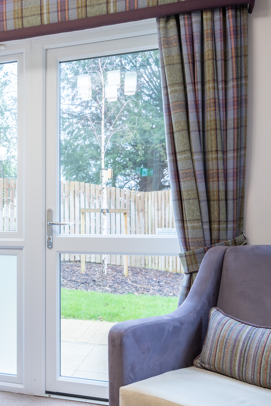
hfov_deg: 29.6
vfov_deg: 47.4
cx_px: -23
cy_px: 213
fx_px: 463
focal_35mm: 41
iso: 640
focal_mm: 24
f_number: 6.3
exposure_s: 1/50
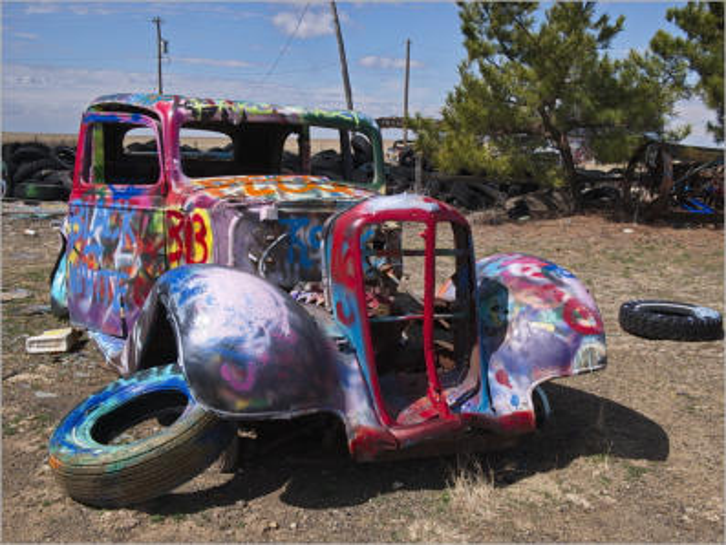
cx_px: 363
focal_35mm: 40
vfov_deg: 36.0
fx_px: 839
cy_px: 272
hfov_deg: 46.8
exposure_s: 1/500
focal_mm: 20
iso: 200
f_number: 9
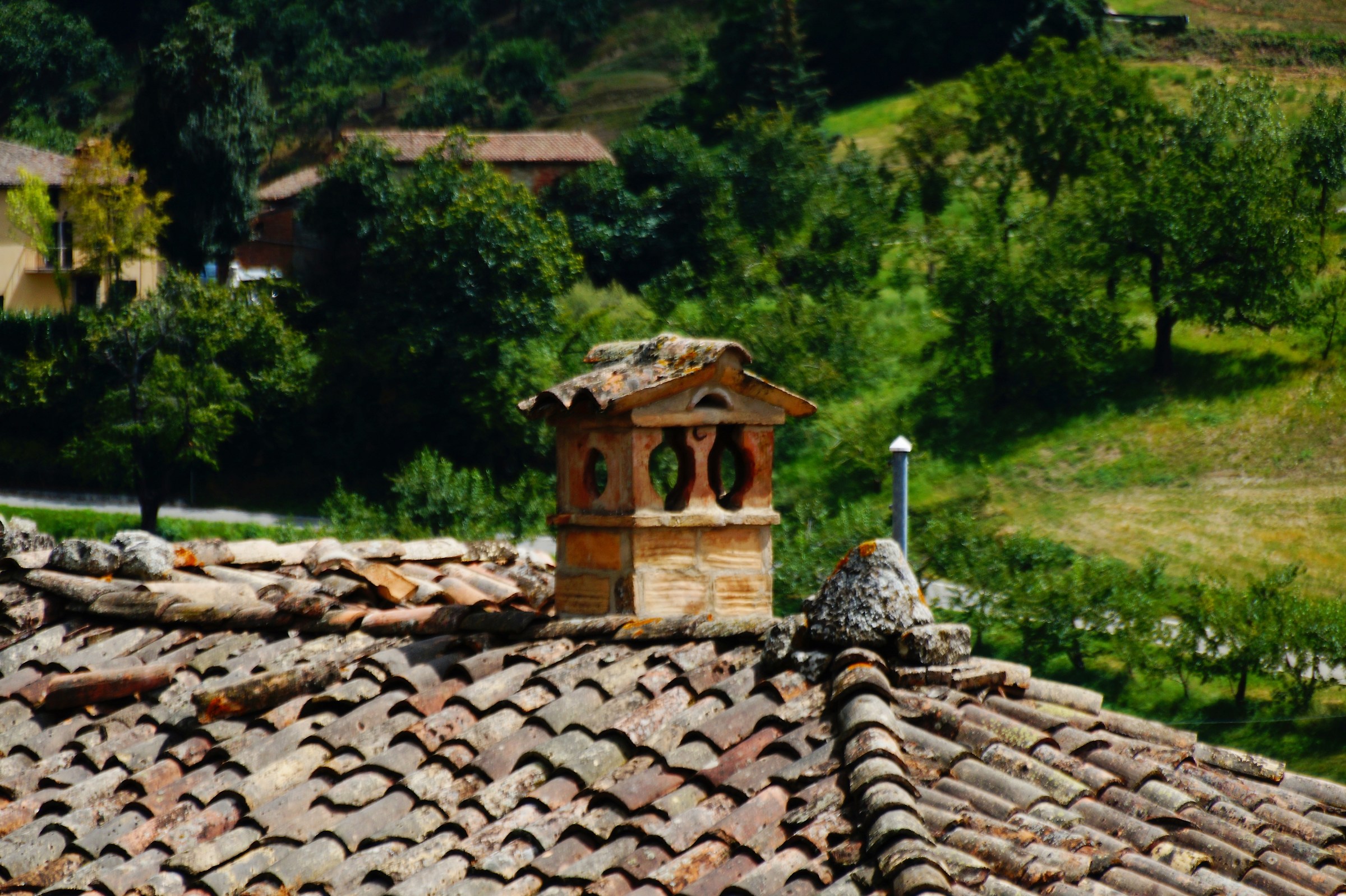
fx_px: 8409
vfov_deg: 6.1
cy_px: 448
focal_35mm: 225
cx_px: 673
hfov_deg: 9.2
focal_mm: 150
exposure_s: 1/250
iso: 100
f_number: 5.6
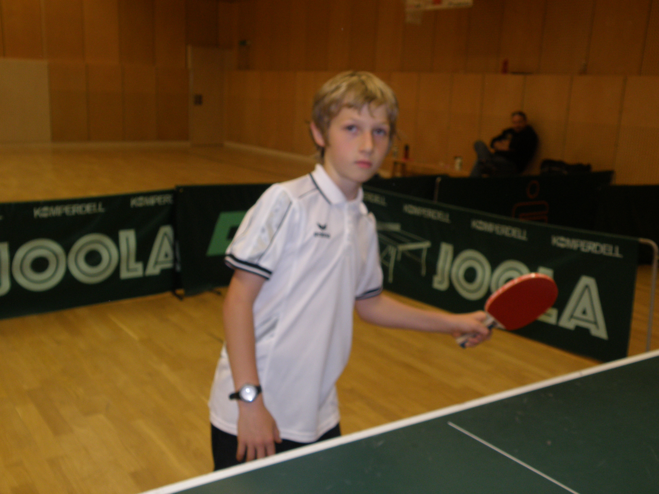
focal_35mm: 41
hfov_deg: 45.8
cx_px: 330
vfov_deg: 35.1
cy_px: 247
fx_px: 781
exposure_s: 1/40
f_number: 3.3
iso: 100
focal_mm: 7.32
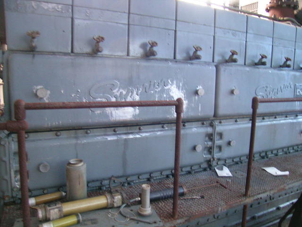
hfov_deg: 63.4
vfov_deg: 49.7
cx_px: 151
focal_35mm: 28
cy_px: 114
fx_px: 244
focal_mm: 5.8
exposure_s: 1/2.5
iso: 200
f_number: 2.8
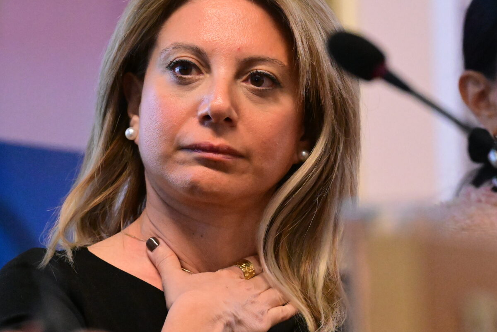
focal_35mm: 300
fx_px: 4141
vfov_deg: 4.6
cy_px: 166
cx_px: 248
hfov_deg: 6.9
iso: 10000
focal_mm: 200
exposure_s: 1/500
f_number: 5
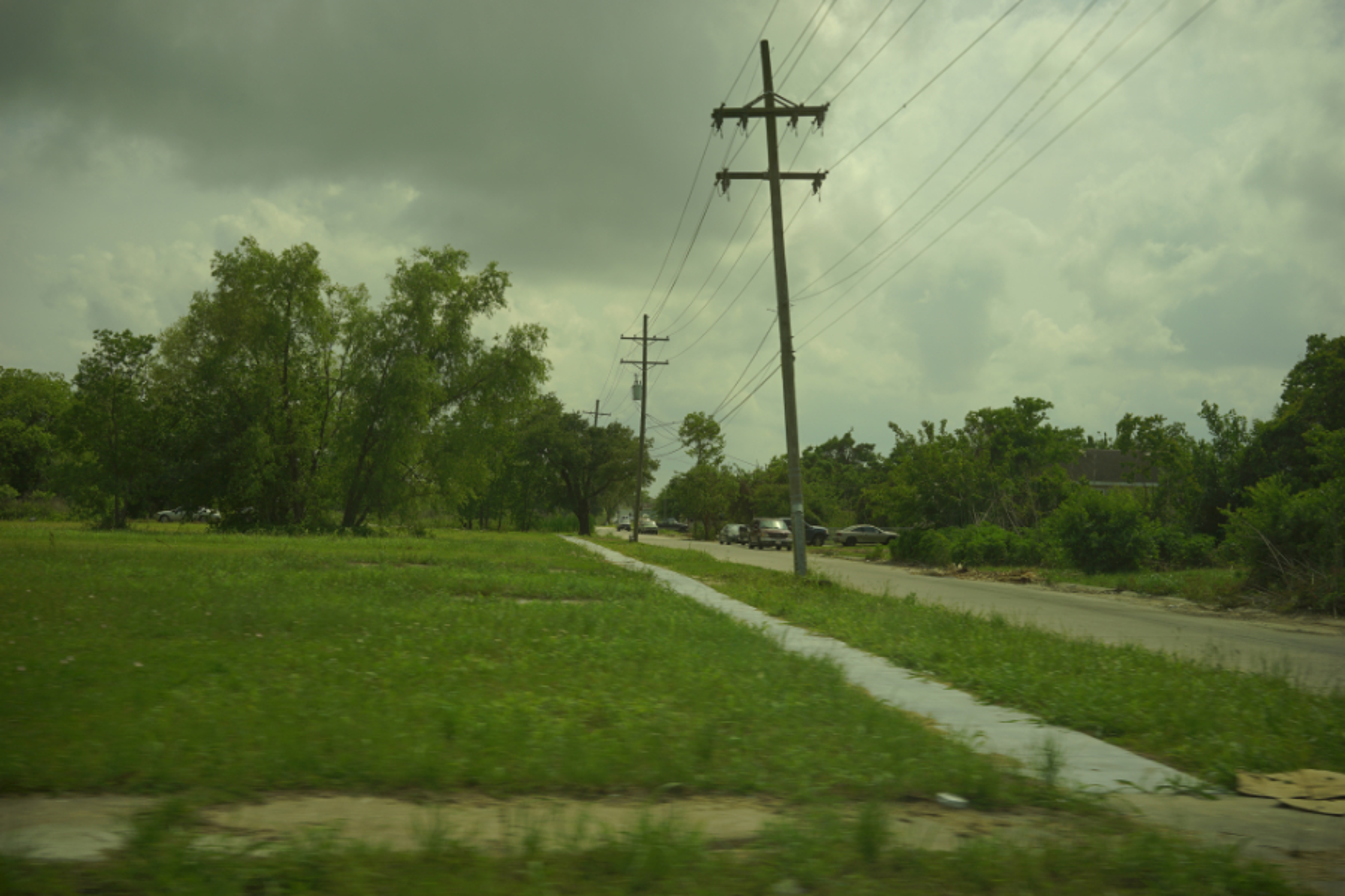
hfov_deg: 54.4
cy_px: 448
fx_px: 1308
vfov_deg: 37.9
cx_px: 672
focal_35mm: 35
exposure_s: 1/125
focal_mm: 35
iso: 100
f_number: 8
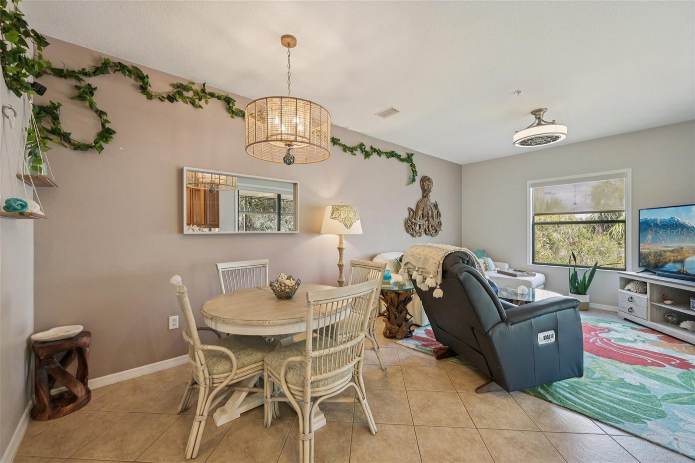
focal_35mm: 14
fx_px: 270
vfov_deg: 81.2
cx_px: 348
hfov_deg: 104.3
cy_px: 232
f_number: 8
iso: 400
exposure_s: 1/20
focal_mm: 14
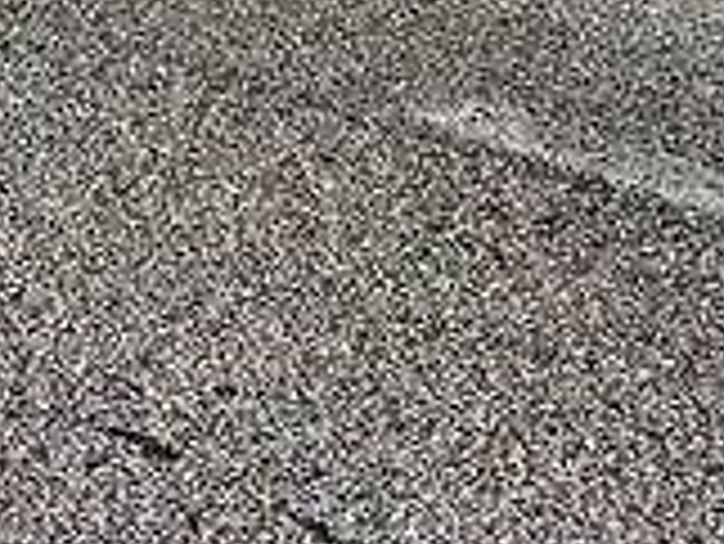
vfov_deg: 7.7
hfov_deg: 11.8
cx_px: -36
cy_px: -1128
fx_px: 3454
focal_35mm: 165
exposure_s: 1/13333
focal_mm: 4.2
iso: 32
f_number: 1.6
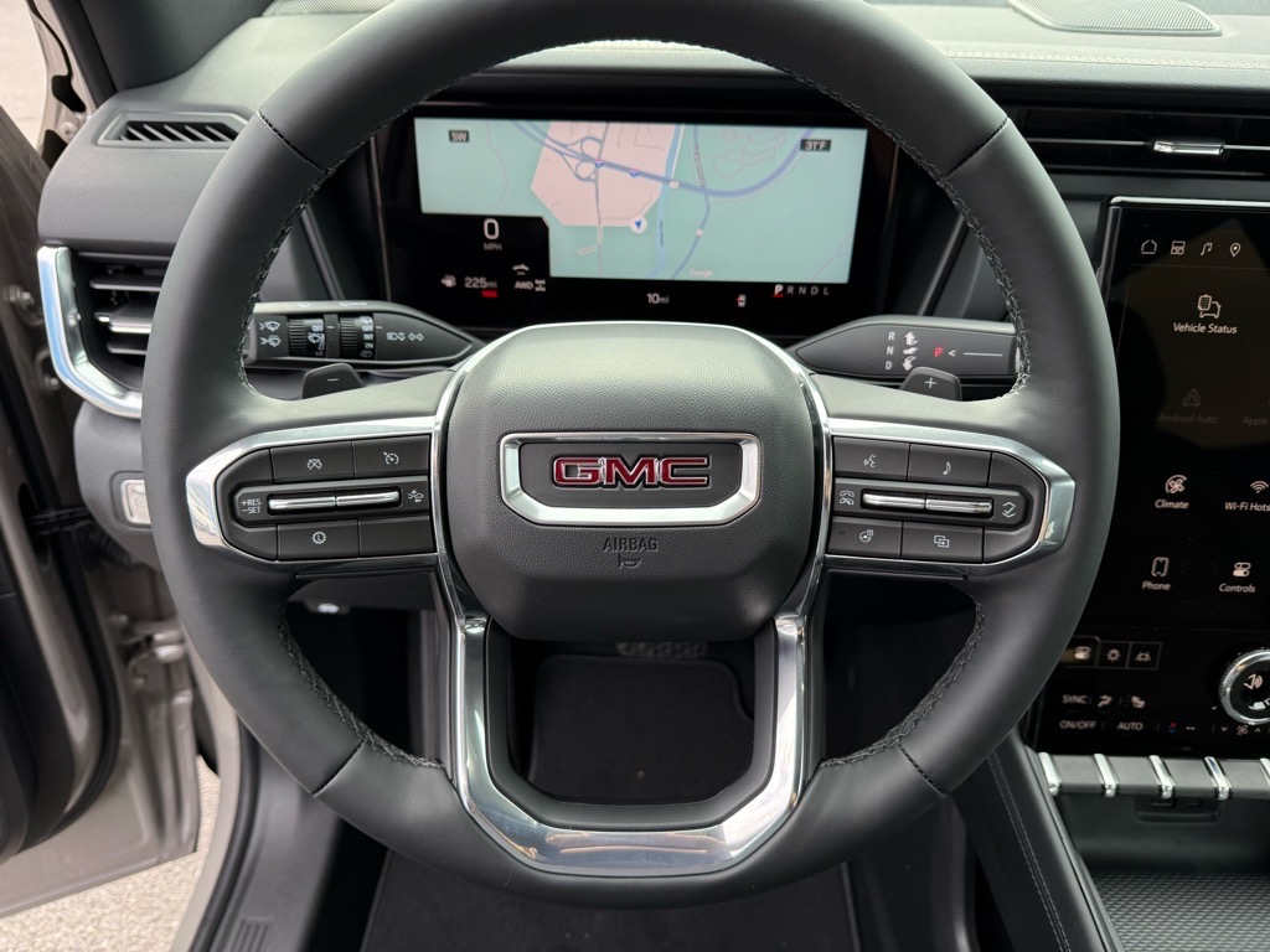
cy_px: 476
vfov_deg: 56.8
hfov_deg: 71.6
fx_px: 881
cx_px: 635
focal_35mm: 24
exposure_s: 1/246
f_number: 1.78
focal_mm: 6.76
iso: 100
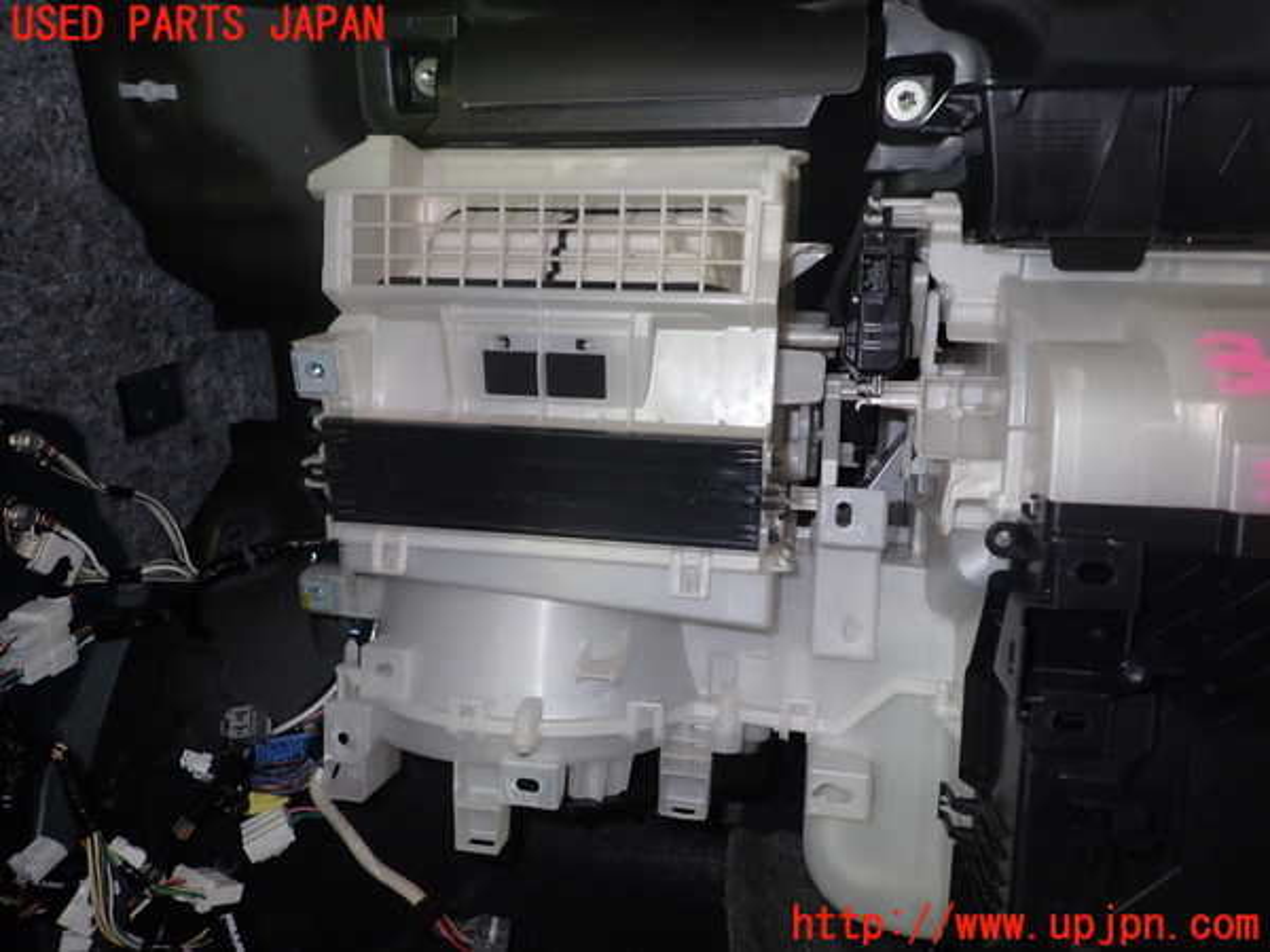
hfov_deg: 69.4
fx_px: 917
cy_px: 476
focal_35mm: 25
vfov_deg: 54.9
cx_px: 635
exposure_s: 1/30
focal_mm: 4.5
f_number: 2
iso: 200
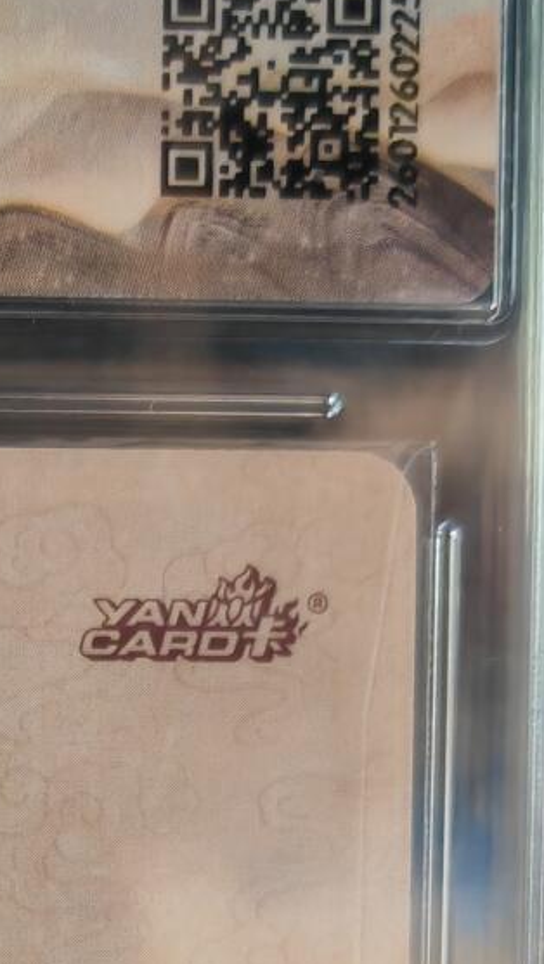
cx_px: -217
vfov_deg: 21.3
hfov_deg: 12.3
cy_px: 1064
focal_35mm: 95
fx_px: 2432
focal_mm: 5.53
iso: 500
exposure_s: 1/100
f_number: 1.8
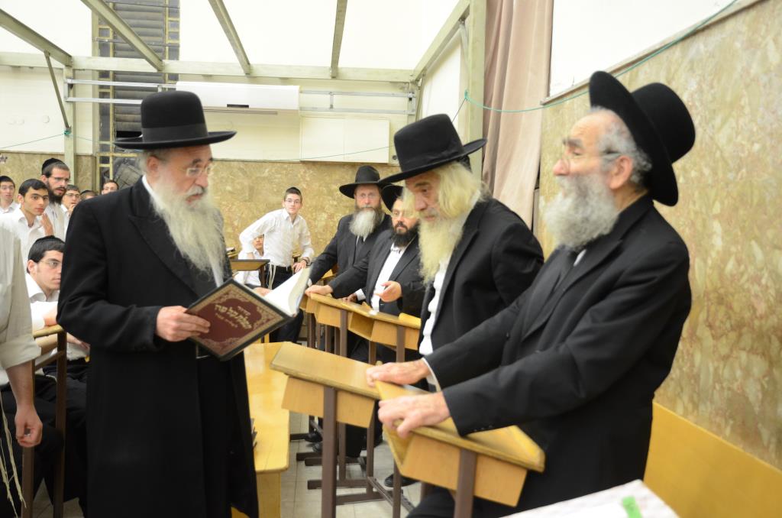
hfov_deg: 53.2
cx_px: 391
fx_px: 780
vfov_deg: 36.7
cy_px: 259
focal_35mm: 36
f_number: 4
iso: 1250
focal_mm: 24
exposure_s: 1/125
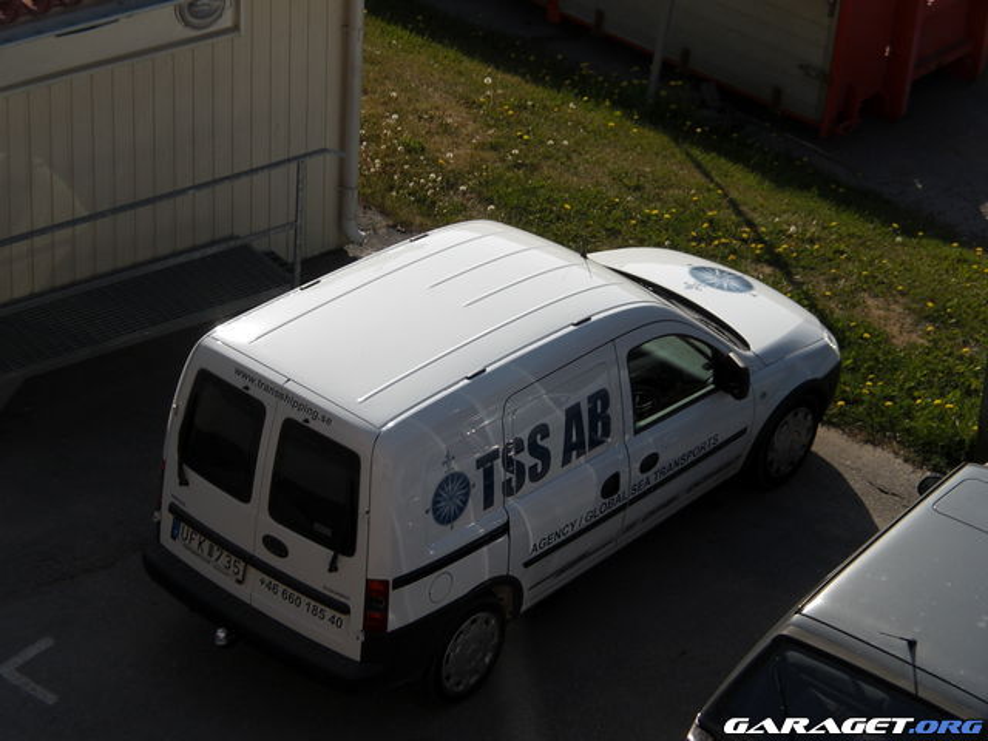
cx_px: 494
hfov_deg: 18.2
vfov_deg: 13.7
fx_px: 3083
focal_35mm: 108
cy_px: 370
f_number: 5.9
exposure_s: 1/250
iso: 50
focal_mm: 18.9
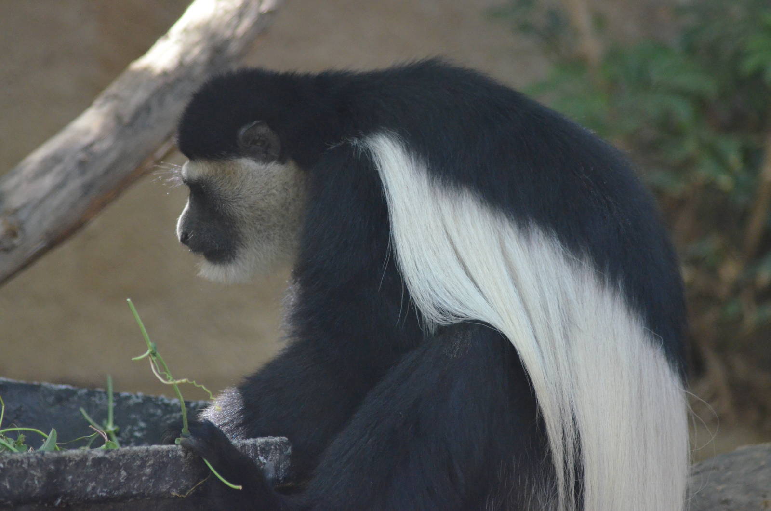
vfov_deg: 5.5
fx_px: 5290
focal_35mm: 248
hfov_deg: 8.3
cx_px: 386
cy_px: 256
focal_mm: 165
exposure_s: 1/320
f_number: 4.5
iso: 3200
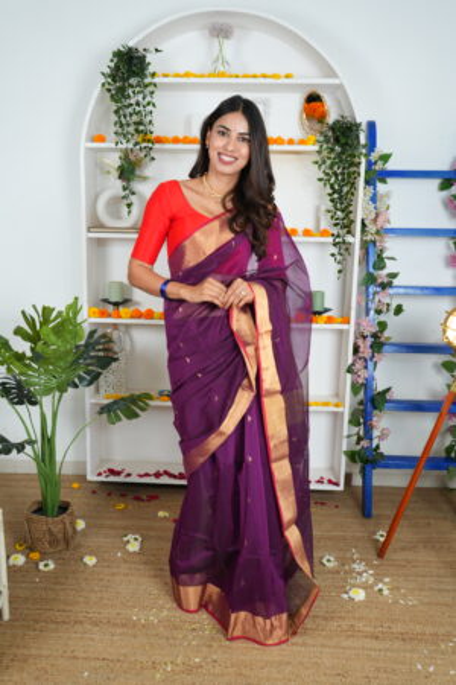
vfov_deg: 60.3
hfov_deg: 42.3
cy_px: 342
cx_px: 228
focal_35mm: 31
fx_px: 589
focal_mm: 31
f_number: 3.5
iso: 800
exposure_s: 1/60
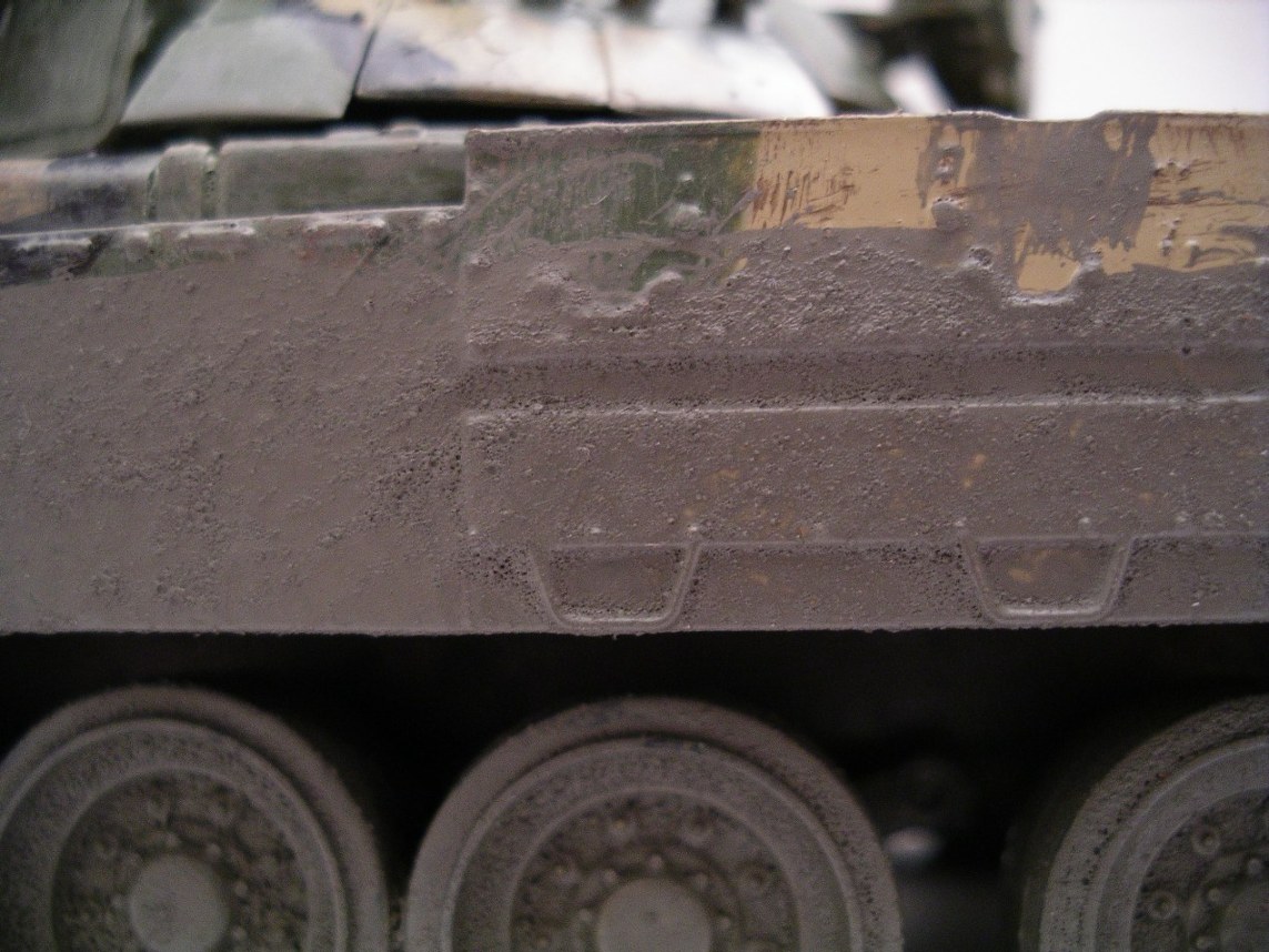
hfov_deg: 50.1
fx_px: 1357
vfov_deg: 38.7
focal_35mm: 37
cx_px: 634
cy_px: 476
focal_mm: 7.8
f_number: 2.8
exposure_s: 1/8
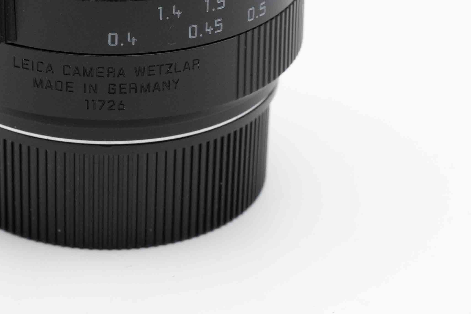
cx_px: 132
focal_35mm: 263
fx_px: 3441
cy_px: -24
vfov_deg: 5.2
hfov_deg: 7.8
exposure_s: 1/250
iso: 3200
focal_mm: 90
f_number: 11
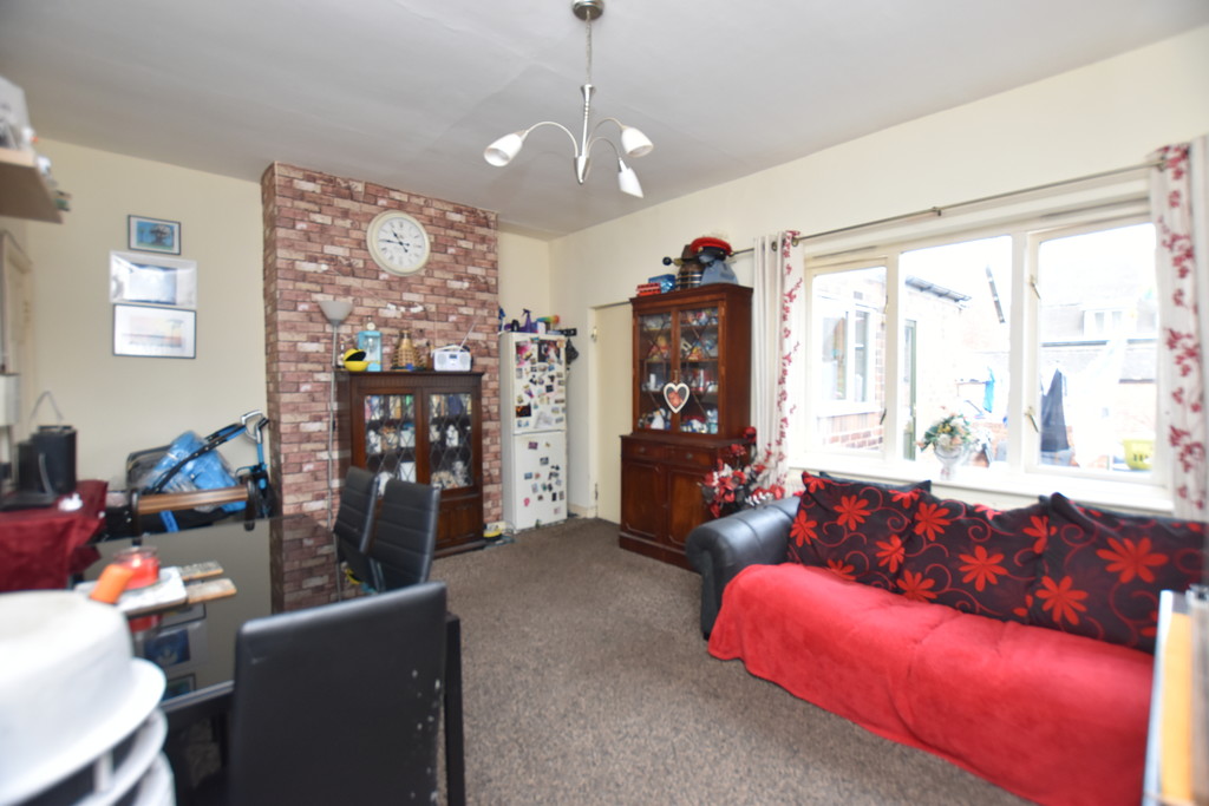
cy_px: 403
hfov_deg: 100.4
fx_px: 504
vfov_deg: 77.3
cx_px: 604
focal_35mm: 15
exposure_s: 1/250
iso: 720
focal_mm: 10
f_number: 3.5
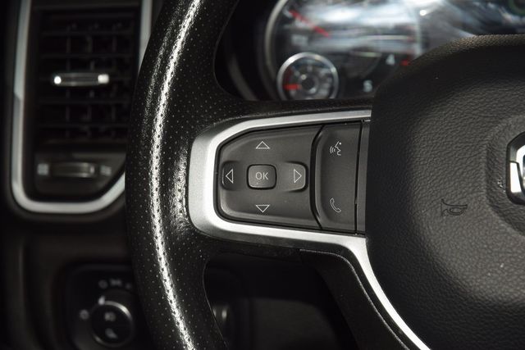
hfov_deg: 19.5
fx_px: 1531
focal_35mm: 105
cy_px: 175
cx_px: 262
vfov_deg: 13.0
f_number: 8
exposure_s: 1/125
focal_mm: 70
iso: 100
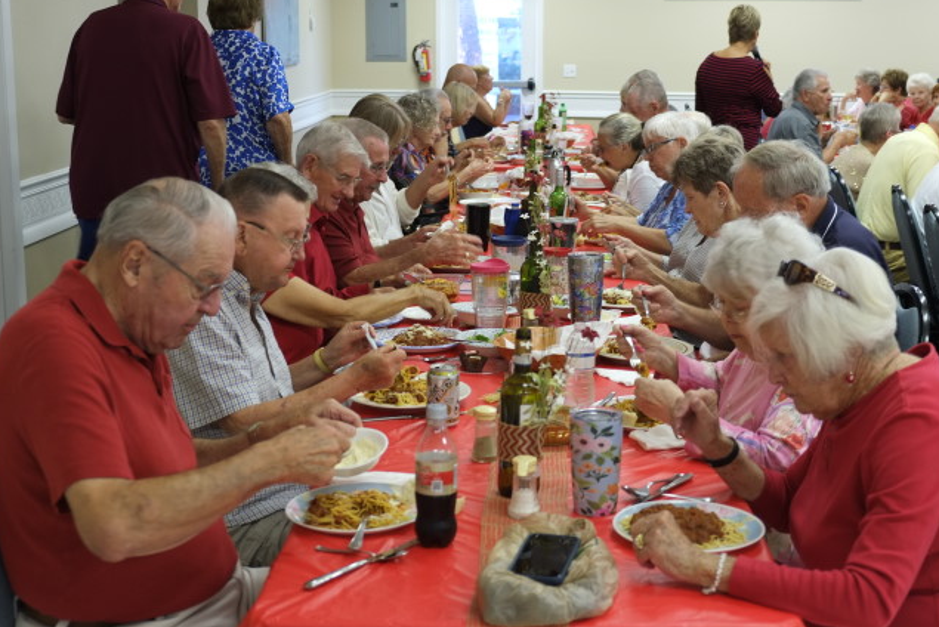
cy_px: 287
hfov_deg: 38.9
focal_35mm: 51
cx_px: 495
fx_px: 1331
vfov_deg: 26.5
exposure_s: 1/42
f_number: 3.6
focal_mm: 30.2
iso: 800
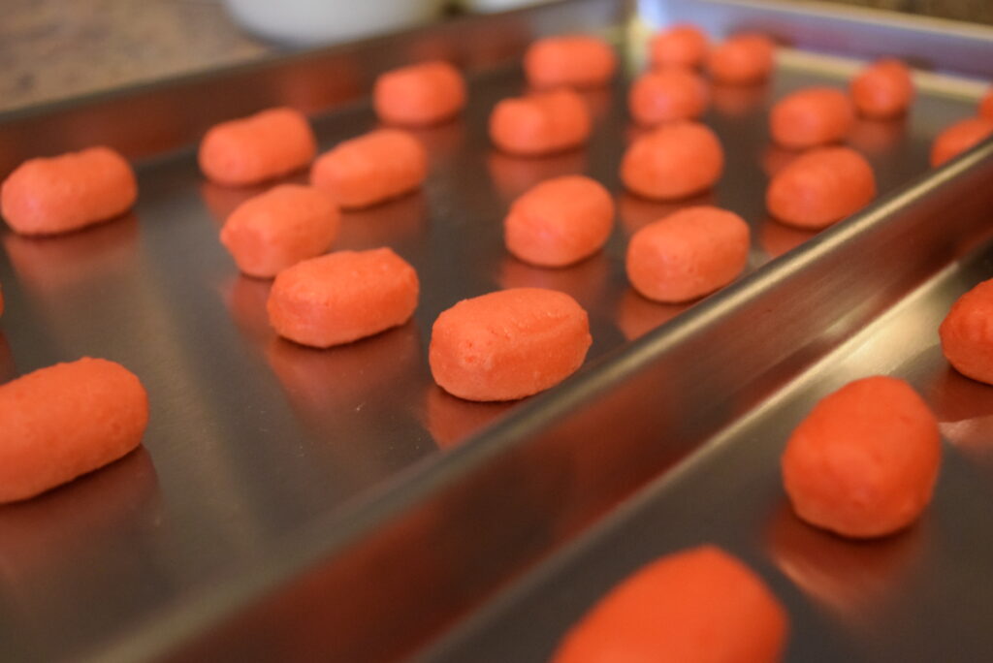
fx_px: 1242
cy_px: 332
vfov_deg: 29.9
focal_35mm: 45
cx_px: 496
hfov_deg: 43.6
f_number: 4.5
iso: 3200
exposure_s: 1/100
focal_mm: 30
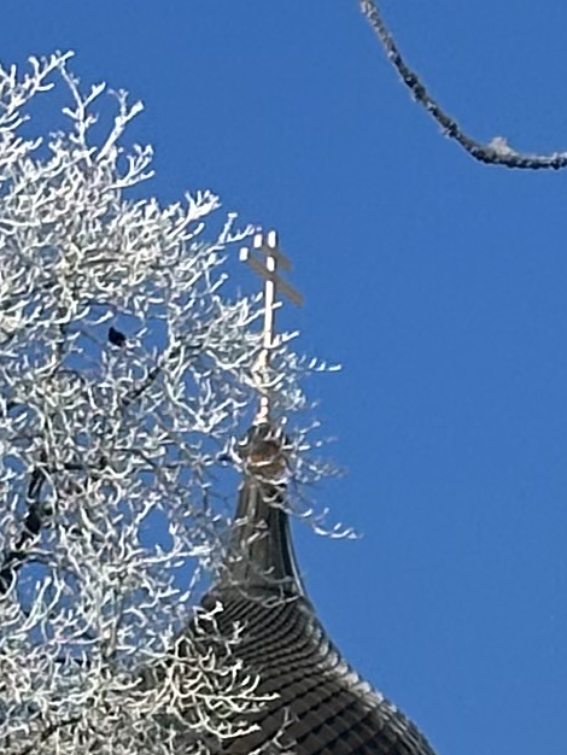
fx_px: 6744
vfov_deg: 6.3
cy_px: 1101
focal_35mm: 309
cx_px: 1180
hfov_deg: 4.7
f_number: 1.78
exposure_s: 1/4367
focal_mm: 6.86
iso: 64
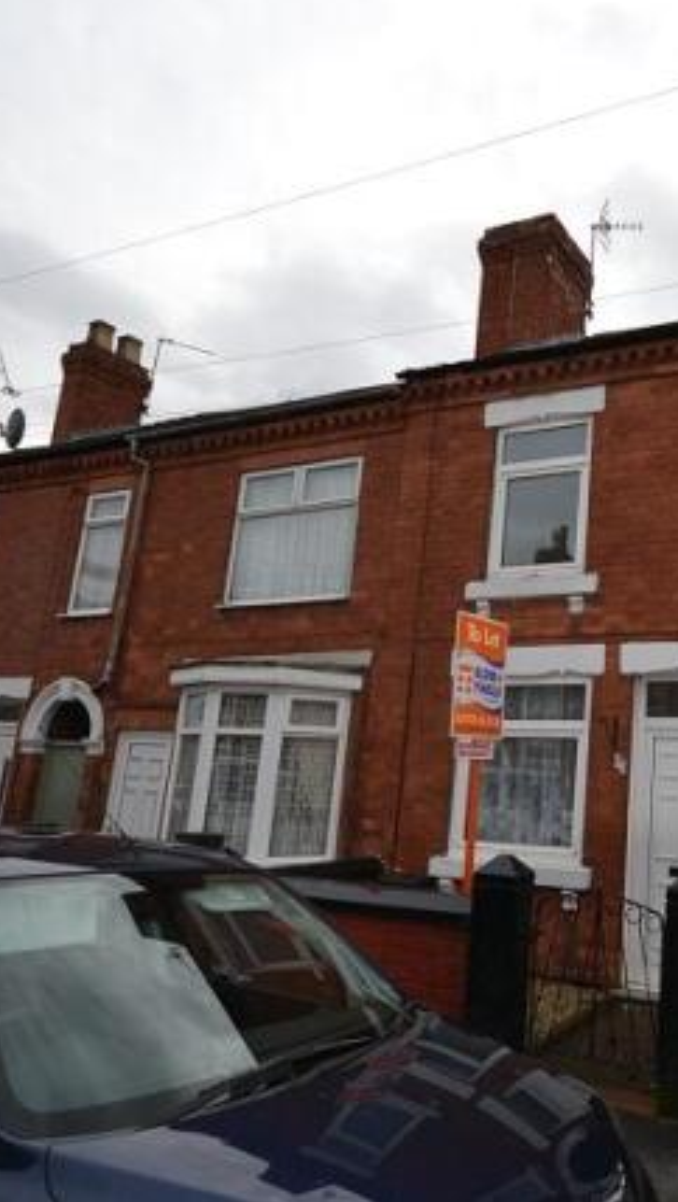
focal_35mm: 24
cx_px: 628
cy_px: 593
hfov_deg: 43.1
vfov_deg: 76.3
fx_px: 765
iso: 100
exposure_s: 1/200
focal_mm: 10
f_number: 5.6
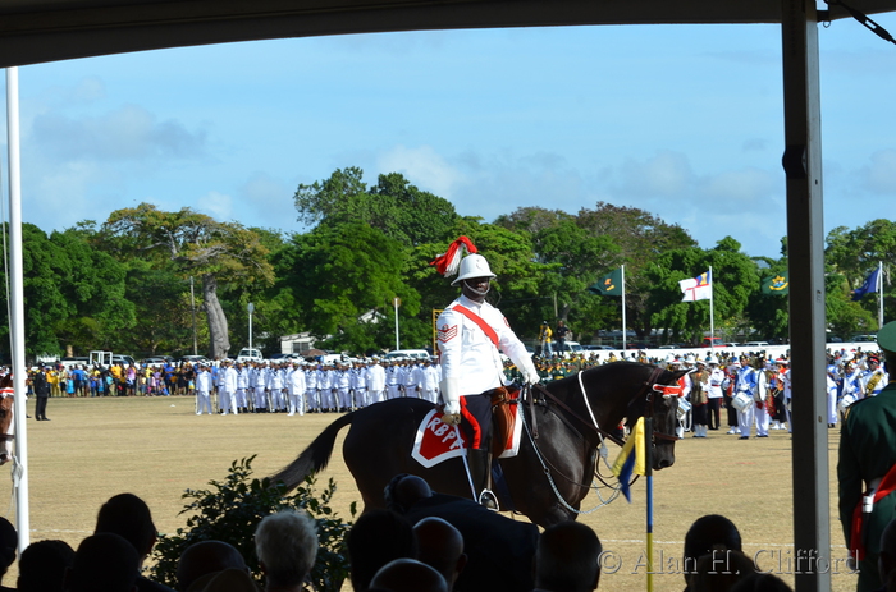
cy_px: 296
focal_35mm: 120
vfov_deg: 11.4
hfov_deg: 17.1
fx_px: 2979
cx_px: 448
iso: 160
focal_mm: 80
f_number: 11
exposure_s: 1/200
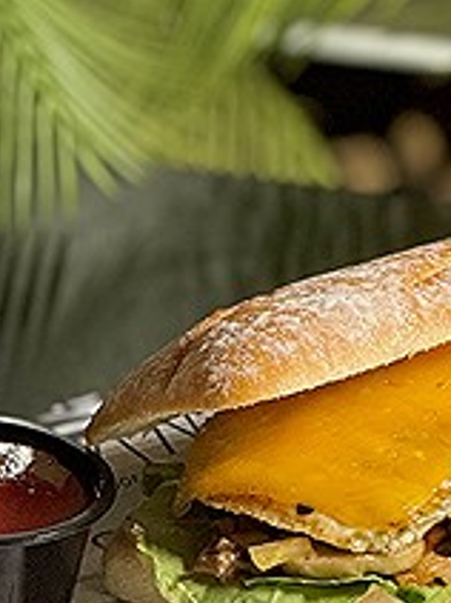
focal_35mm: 342
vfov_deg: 5.8
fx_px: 5947
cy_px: 217
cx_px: 462
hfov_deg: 4.3
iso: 250
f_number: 2.8
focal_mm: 15.66
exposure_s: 1/100
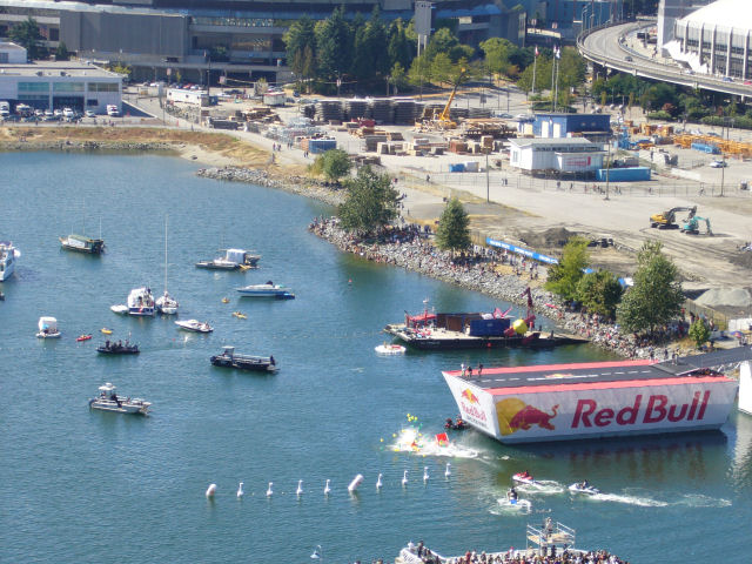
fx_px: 2281
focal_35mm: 105
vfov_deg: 14.1
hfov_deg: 18.7
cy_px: 282
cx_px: 376
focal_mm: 17.4
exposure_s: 1/200
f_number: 5
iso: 80
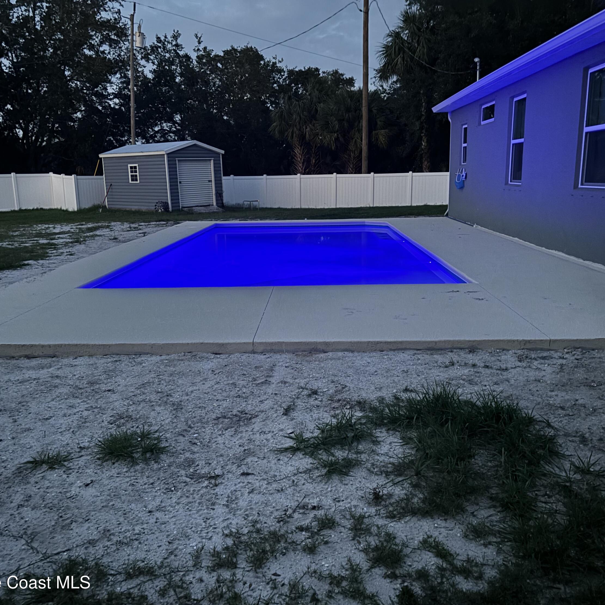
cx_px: 304
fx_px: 613
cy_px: 304
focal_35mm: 31
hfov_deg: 52.5
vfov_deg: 52.5
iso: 1000
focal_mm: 5.96
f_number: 1.6
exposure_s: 1/9
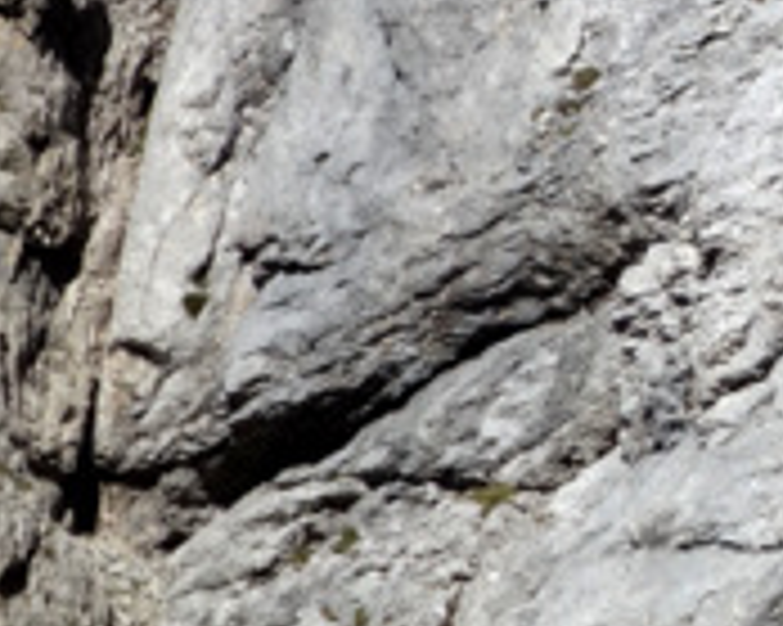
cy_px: 38
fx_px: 12785
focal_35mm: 552
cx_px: 2192
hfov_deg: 3.4
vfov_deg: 2.8
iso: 125
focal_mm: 37.1
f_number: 7.1
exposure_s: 1/800
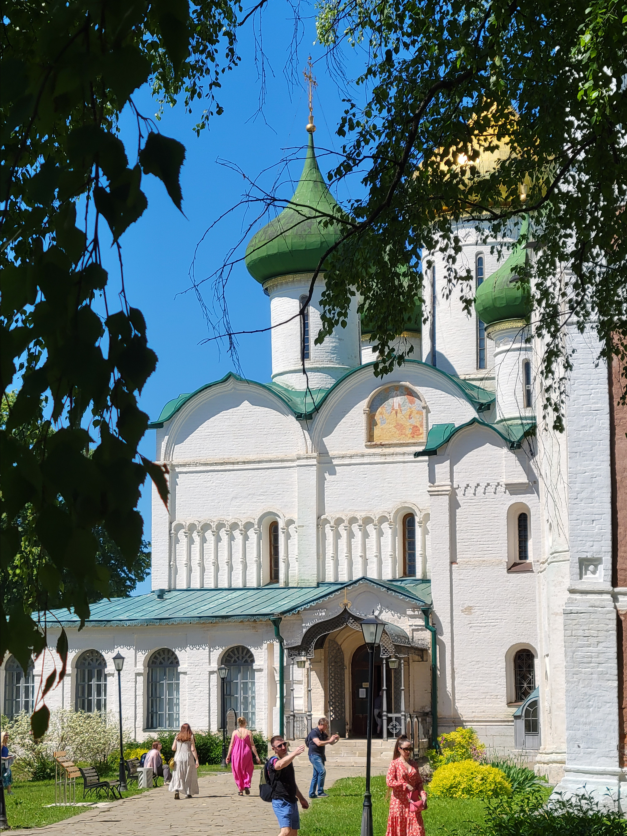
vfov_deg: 63.4
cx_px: 314
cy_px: 418
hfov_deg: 49.7
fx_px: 676
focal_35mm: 28
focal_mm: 5.9
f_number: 2
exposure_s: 1/1186
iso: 25
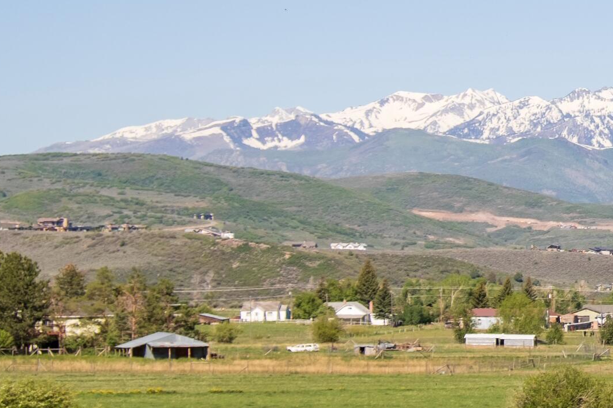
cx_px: 825
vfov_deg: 5.9
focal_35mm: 233
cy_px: 146
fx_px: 3966
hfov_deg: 8.7
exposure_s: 1/500
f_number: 7.1
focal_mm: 55
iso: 200
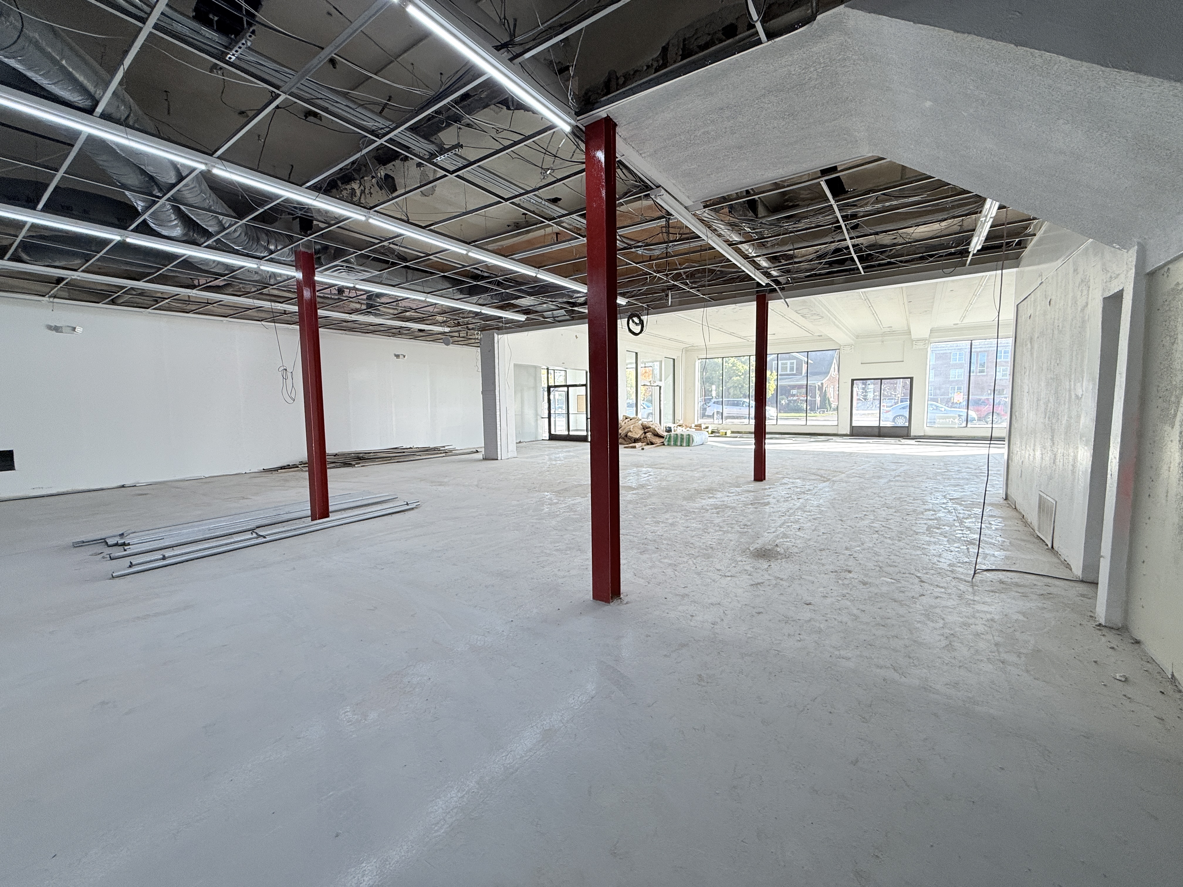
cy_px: 444
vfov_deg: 85.7
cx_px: 592
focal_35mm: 14
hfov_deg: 102.1
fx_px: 478
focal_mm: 2.22
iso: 50
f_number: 2.2
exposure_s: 1/120
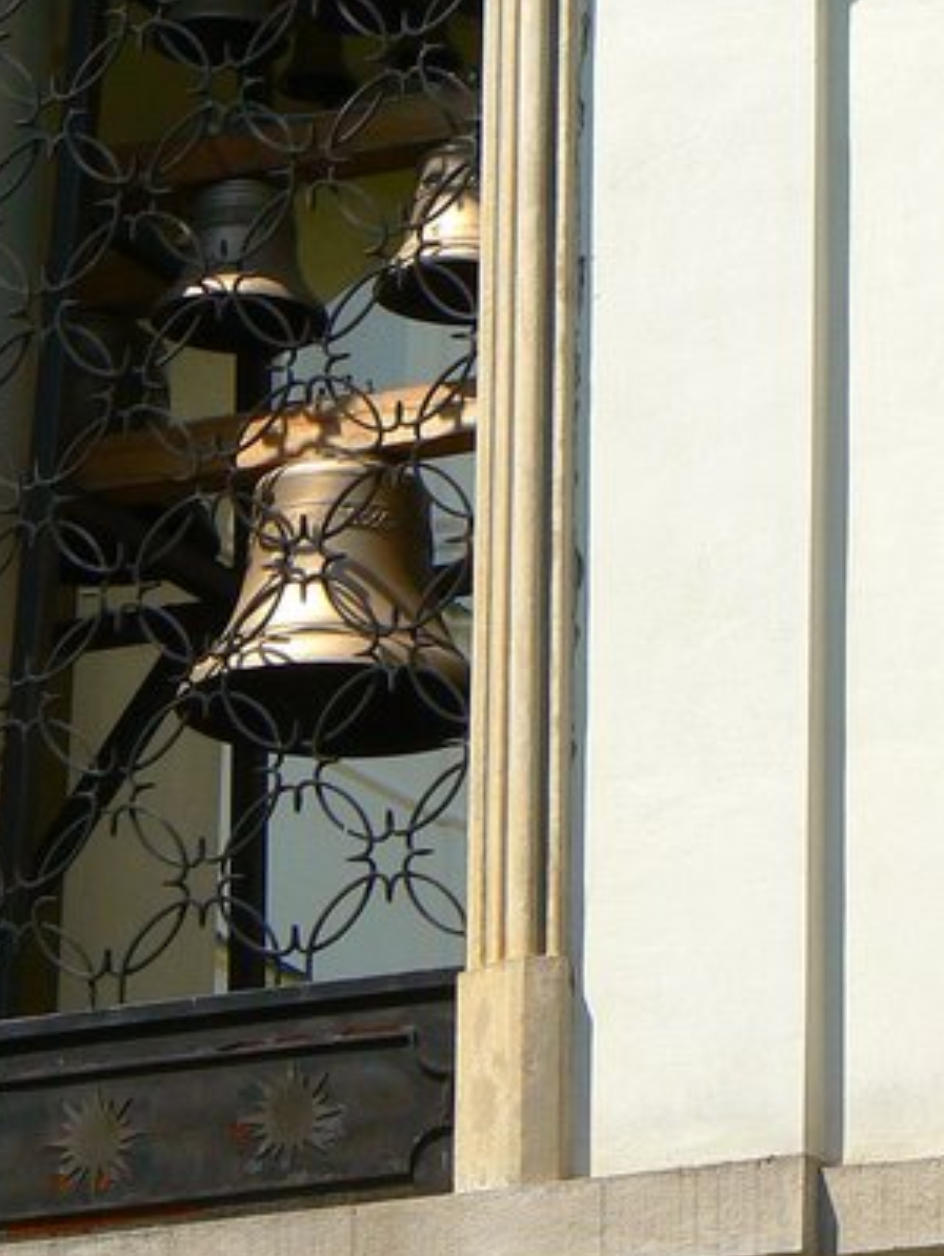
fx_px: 7700
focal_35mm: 212
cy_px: 96
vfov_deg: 9.3
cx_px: 717
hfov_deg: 7.0
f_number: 7.1
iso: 80
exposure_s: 1/500
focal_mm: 16.5
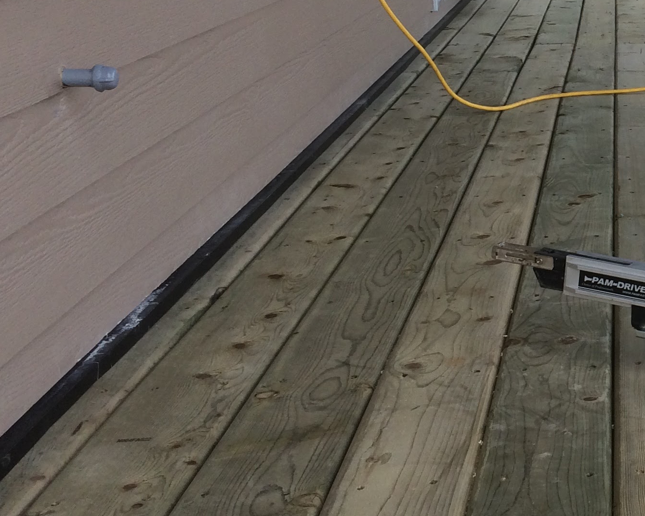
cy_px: 136
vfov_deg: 22.0
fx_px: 1317
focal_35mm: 69
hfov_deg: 25.0
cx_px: 762
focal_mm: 4.15
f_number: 2.2
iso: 32
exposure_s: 1/398
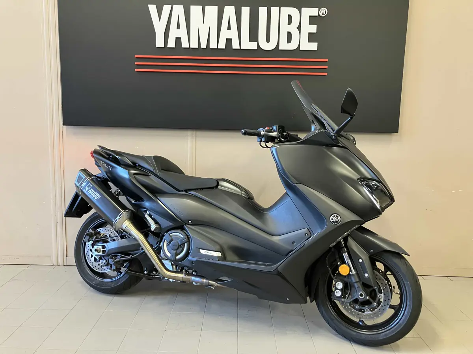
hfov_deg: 63.4
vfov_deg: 49.7
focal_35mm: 28
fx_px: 383
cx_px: 236
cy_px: 177
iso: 250
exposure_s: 1/60
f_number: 1.8
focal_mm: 3.99
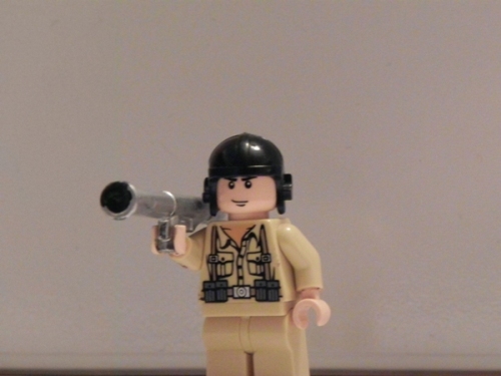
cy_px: 188
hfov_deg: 15.3
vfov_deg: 11.5
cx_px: 250
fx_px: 1867
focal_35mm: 129
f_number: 6.3
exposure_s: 1/16.7
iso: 1600
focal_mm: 23
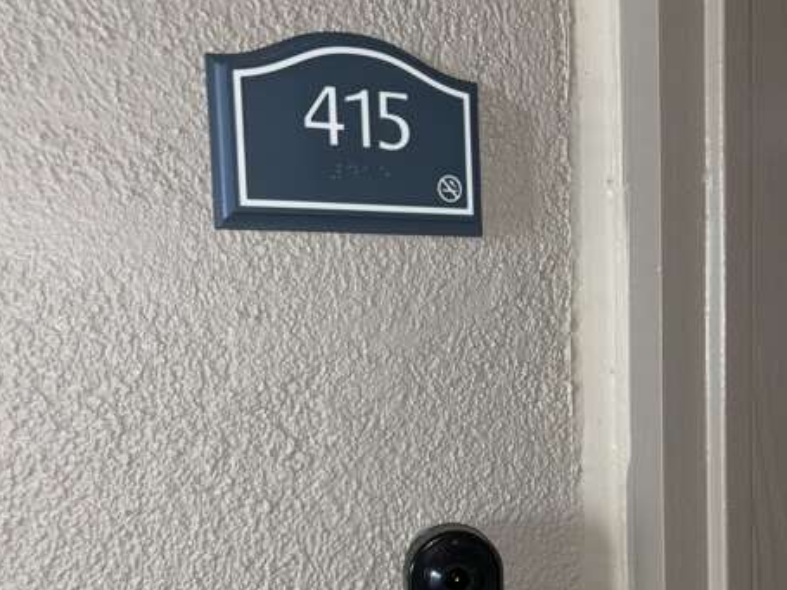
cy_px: 415
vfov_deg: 36.2
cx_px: 497
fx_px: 886
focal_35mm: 39
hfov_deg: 47.4
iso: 64
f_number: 1.6
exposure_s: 1/62
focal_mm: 5.96
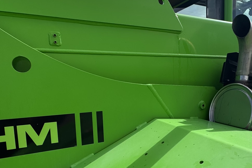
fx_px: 210
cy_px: 107
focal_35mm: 30
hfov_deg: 60.7
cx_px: 164
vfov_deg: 43.2
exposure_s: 1/1637
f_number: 2.2
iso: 50
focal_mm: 2.22
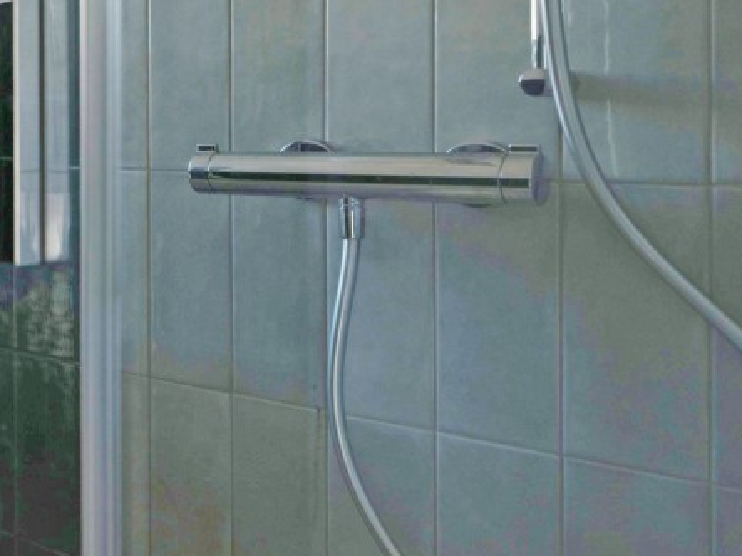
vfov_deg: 27.4
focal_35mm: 52
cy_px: 97
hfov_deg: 27.4
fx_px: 1114
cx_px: -332
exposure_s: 1/100
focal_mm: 20
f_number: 4
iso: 125
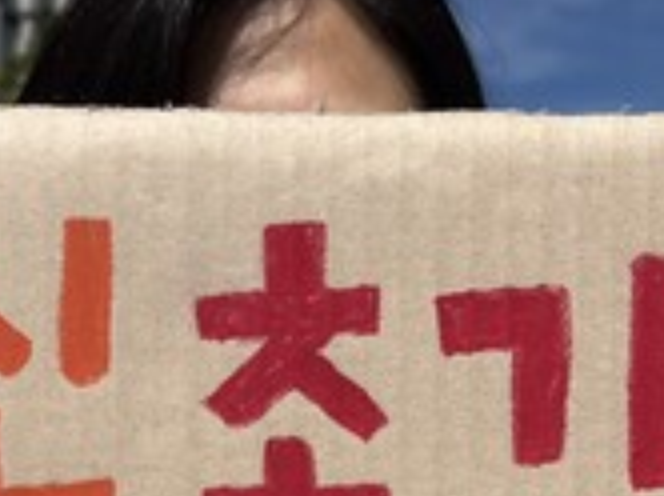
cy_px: 692
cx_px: 248
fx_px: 1800
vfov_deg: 14.8
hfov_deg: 20.9
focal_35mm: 94
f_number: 1.6
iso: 50
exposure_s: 1/6993
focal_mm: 5.96
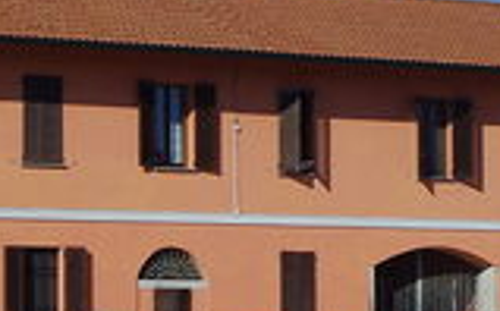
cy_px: 199
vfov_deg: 7.0
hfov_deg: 11.0
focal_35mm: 188
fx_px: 2559
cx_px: -25
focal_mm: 32.5
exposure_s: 1/60
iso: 160
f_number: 16
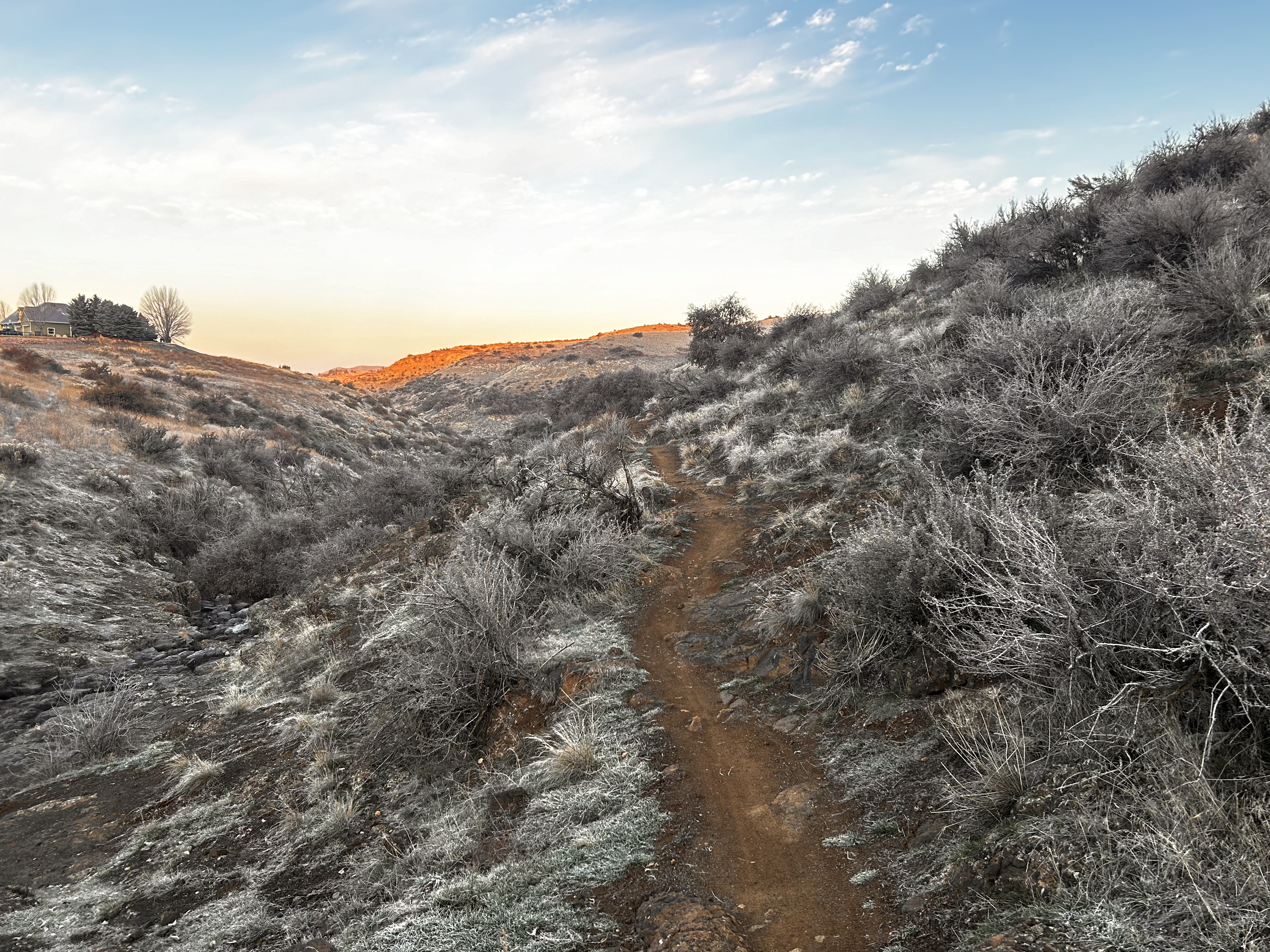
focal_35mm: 28
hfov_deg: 63.4
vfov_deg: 49.7
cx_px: 649
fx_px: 1027
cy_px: 492
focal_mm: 5.7
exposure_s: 1/135
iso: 64
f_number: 1.5
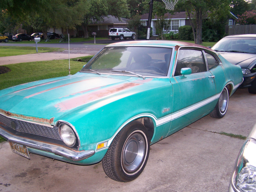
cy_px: 96
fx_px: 281
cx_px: 128
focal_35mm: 38
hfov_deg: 49.0
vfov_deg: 37.7
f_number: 2.8
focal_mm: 6.3
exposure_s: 1/60
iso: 140
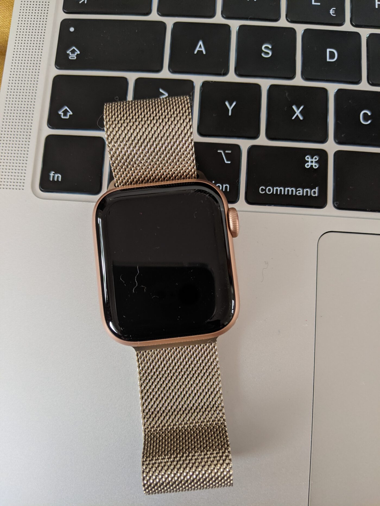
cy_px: 253
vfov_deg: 65.3
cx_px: 190
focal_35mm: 27
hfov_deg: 51.3
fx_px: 395
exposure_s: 1/23.4
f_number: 1.8
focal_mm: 4.44
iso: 208
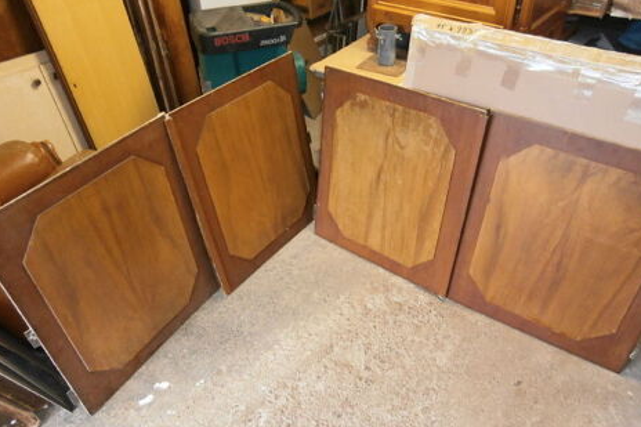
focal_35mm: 28
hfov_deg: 65.5
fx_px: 498
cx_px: 327
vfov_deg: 46.3
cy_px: 234
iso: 200
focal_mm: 4.7
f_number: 2.8
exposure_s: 1/30
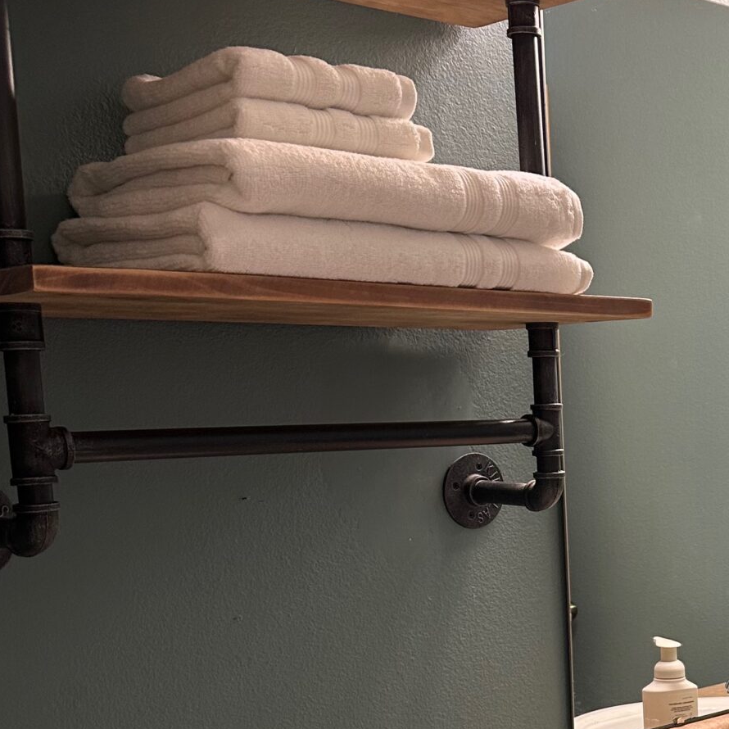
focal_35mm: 61
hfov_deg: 26.5
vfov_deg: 27.5
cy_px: 595
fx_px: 1453
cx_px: 742
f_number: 1.78
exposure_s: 1/60
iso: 125
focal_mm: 6.86
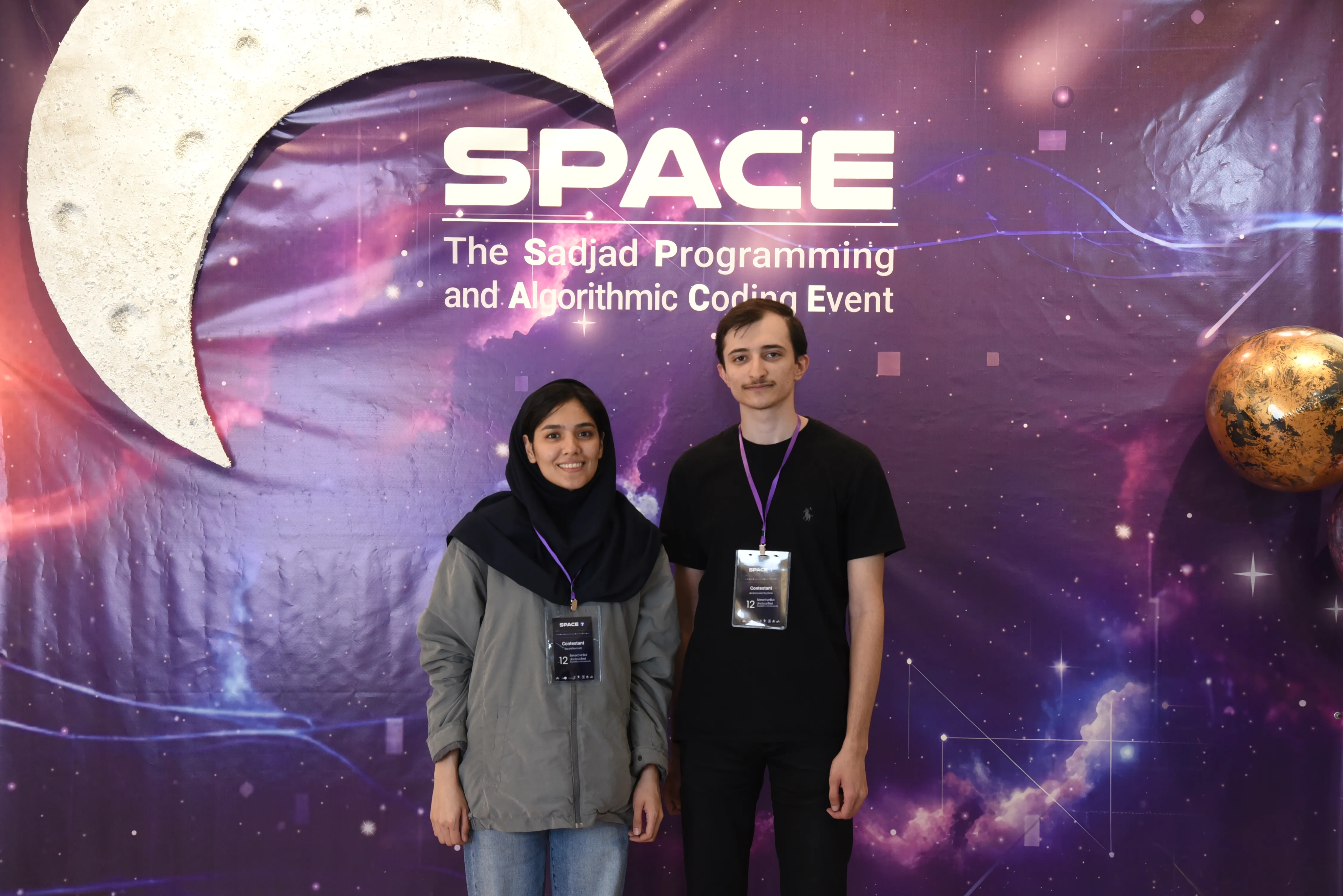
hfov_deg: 34.5
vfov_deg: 23.4
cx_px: 672
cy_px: 448
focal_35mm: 58
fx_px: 2164
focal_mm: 58
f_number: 6.3
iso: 1600
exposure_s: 1/100
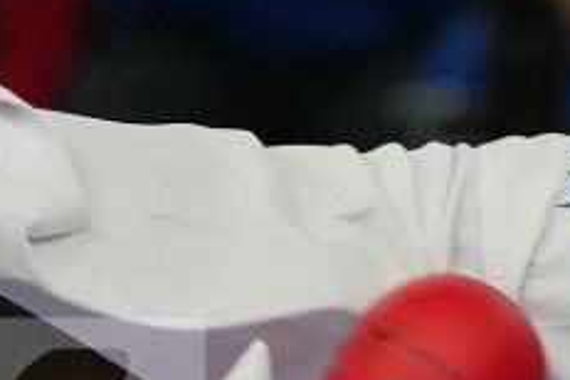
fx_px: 27769
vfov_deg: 0.8
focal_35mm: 1754
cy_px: 543
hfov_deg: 1.2
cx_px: 812
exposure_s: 1/1000
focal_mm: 150
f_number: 2.8
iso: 1600
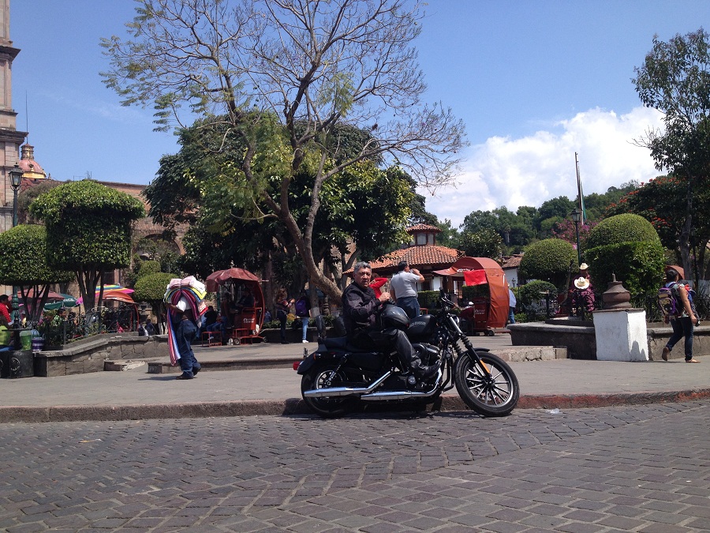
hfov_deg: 52.6
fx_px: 718
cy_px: 266
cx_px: 355
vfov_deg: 40.7
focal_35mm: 35
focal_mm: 4.28
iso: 50
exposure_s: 1/1151
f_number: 2.4
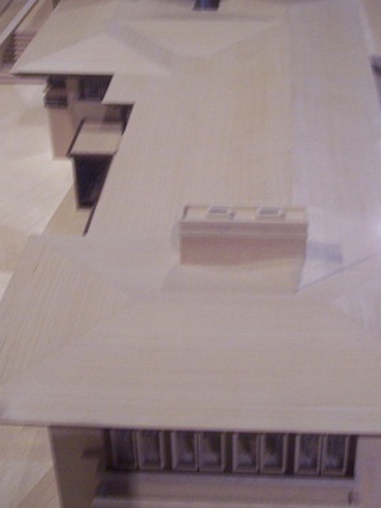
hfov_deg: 23.9
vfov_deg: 31.4
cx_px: 250
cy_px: 165
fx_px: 896
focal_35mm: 61
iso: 200
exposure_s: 1/15
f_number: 3.4
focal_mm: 8
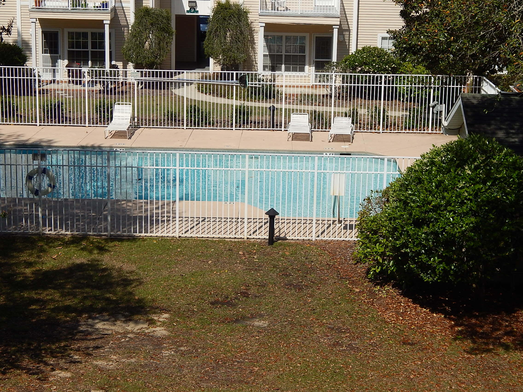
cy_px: 196
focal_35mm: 76
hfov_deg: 25.7
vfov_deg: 19.4
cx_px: 262
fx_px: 1148
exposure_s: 1/500
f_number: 8.4
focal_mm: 13.5
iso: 125
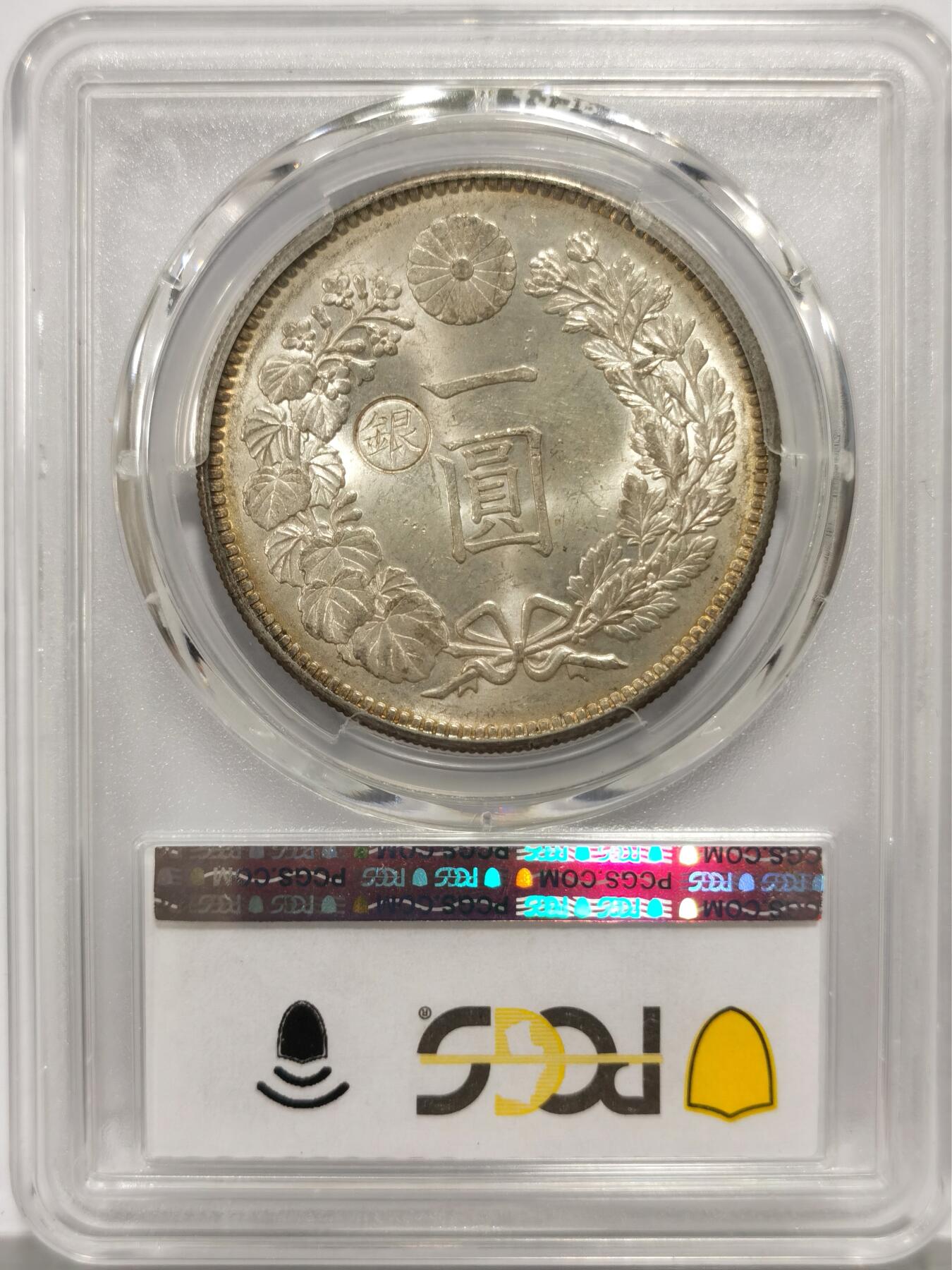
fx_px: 1980
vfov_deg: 35.5
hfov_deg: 27.0
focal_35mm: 54
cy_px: 635
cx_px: 476
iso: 80
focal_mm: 5.56
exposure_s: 1/100
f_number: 16
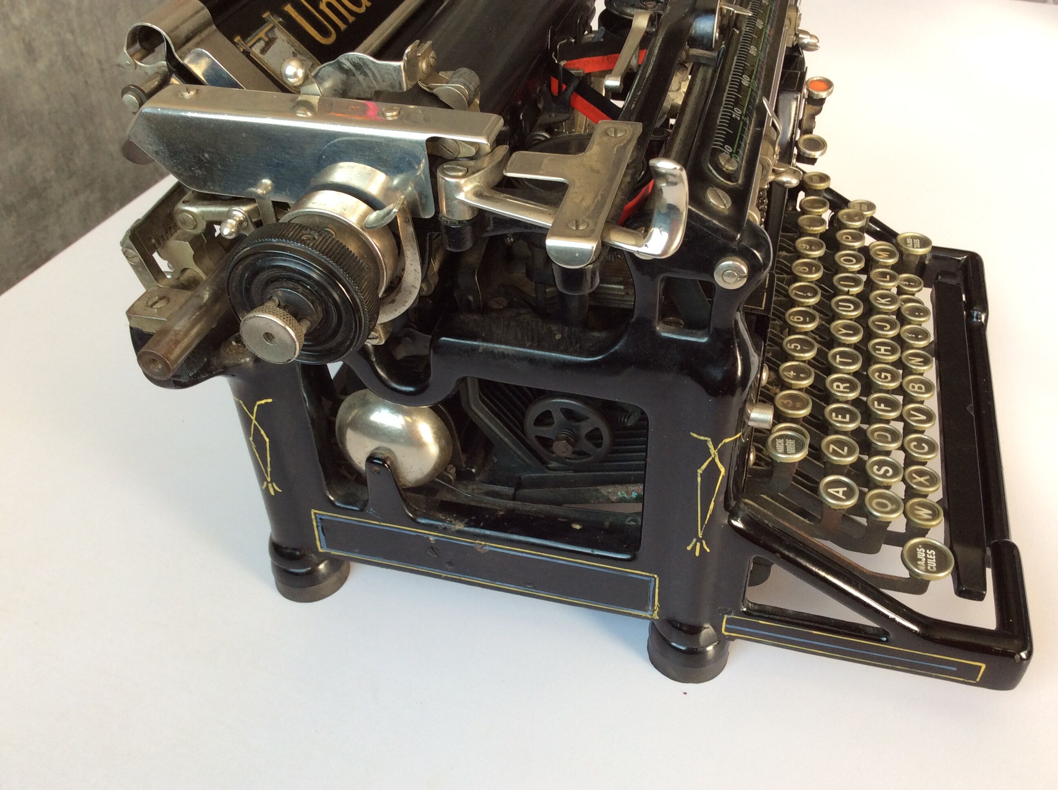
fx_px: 977
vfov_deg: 44.1
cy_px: 395
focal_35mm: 32
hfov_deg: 56.9
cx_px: 529
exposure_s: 1/50
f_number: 2.4
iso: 40
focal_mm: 3.3
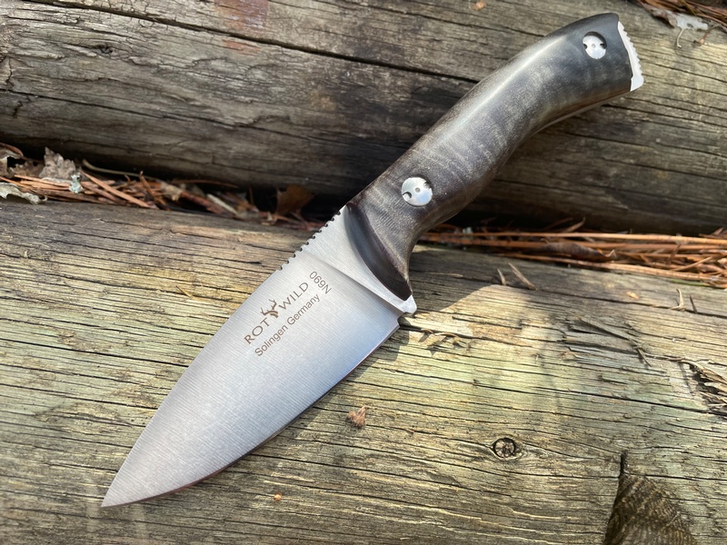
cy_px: 272
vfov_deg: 53.1
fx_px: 546
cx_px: 364
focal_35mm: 26
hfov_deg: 67.3
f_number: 1.6
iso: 32
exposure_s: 1/284
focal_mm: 4.2
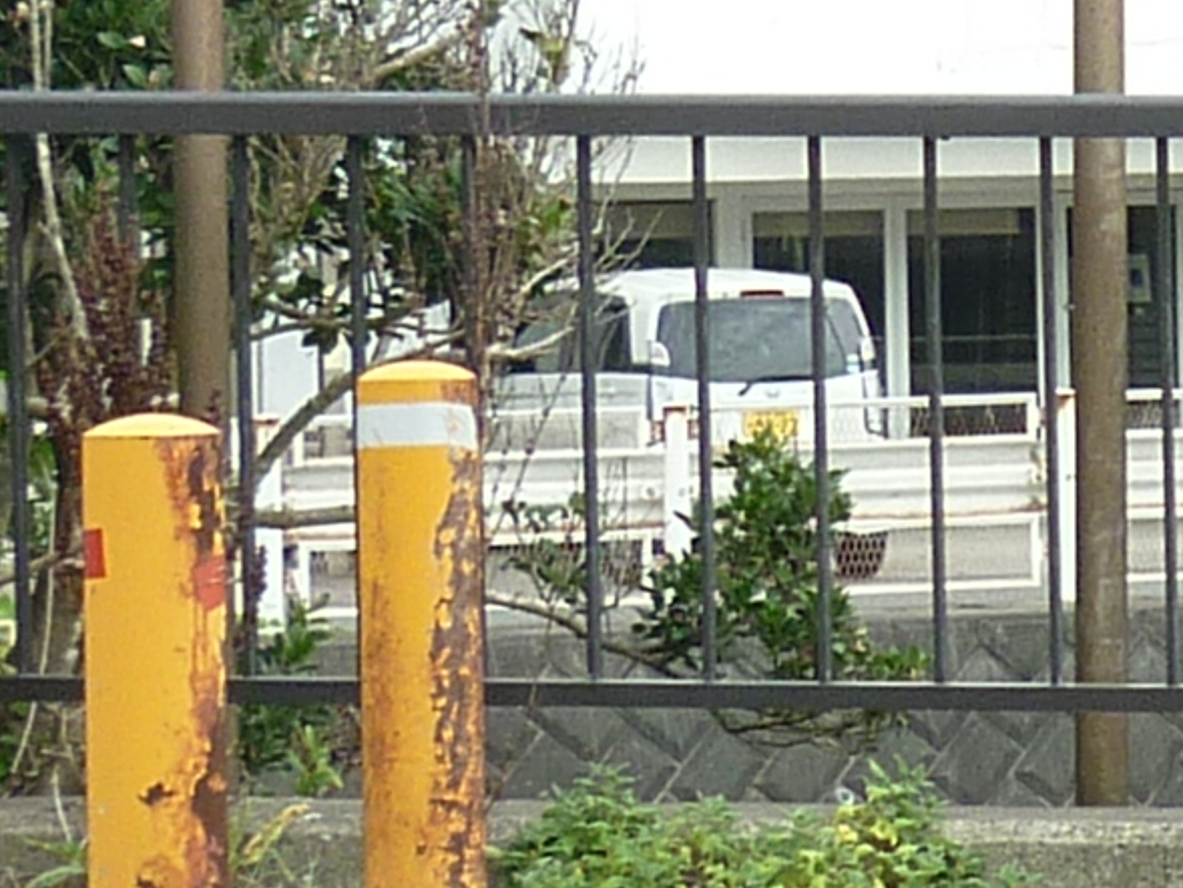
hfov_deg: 8.0
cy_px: -119
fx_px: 8204
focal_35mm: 240
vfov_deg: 6.2
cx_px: 1922
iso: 80
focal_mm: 6.4
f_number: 3
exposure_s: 1/500
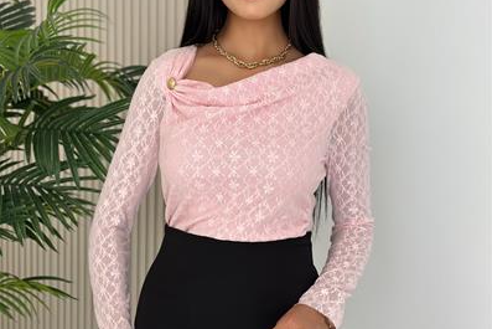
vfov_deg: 20.3
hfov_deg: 30.1
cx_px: 247
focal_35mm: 67
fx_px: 916
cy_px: 158
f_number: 1.78
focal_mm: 6.86
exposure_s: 1/341
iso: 80
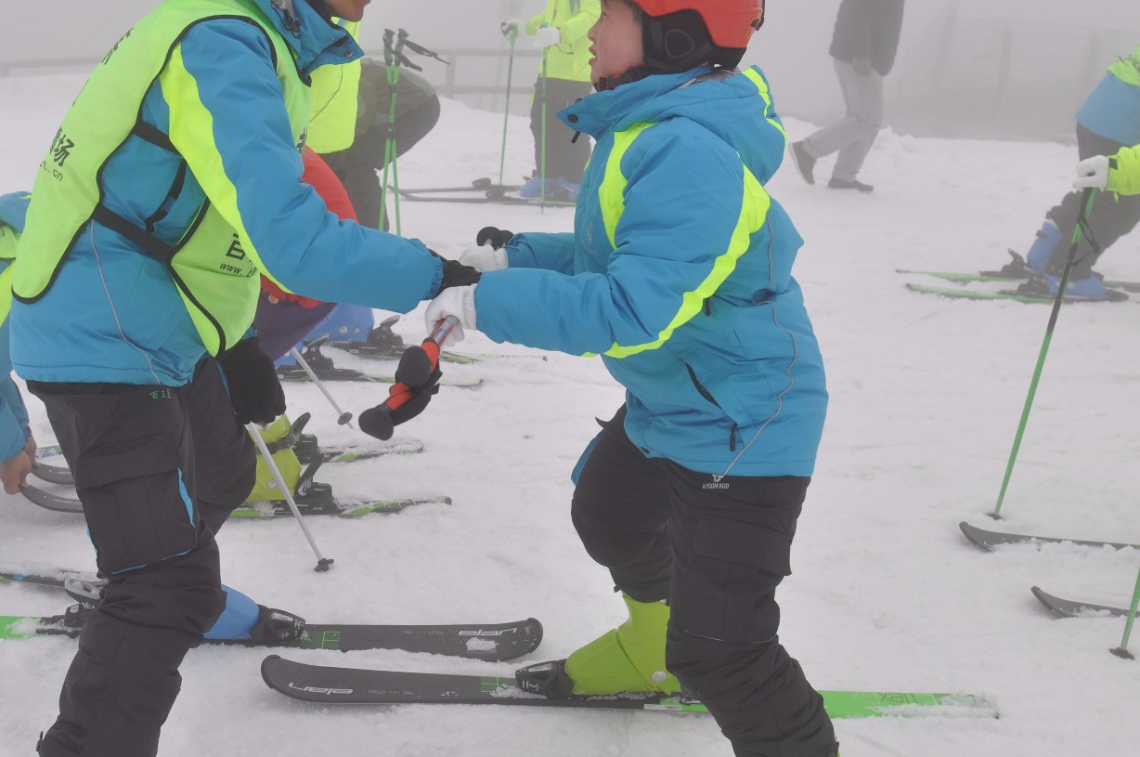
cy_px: 296
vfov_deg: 31.0
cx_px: 464
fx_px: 1360
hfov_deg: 45.3
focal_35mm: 43
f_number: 4.5
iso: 200
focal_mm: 22
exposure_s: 1/640
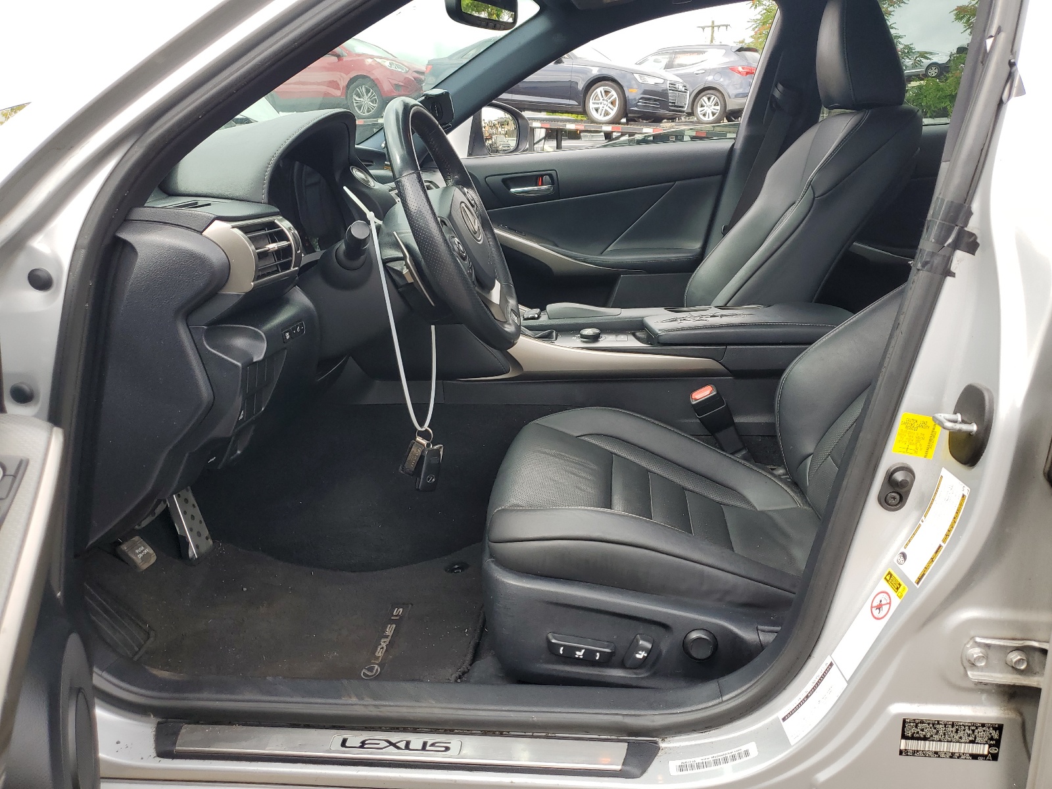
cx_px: 526
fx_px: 790
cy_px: 394
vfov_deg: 53.1
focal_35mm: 26
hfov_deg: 67.3
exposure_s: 1/417
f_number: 1.5
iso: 50
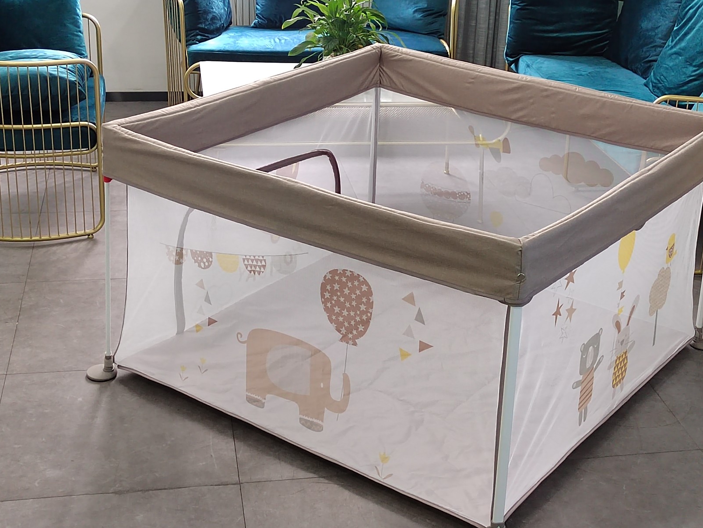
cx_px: 389
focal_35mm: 56
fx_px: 1137
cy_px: 237
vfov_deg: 26.1
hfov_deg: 34.3
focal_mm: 5.52
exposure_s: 1/100
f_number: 1.9
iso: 2378
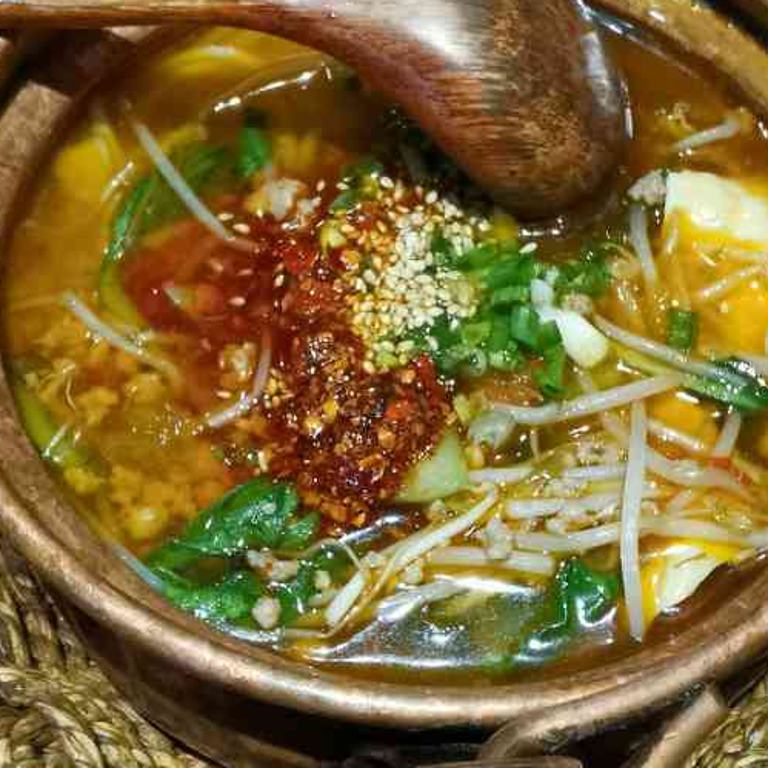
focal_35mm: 43
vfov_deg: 38.4
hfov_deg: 39.1
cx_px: 442
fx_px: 1079
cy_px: 218
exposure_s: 1/33.3
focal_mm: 2.26
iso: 160
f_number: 2.2
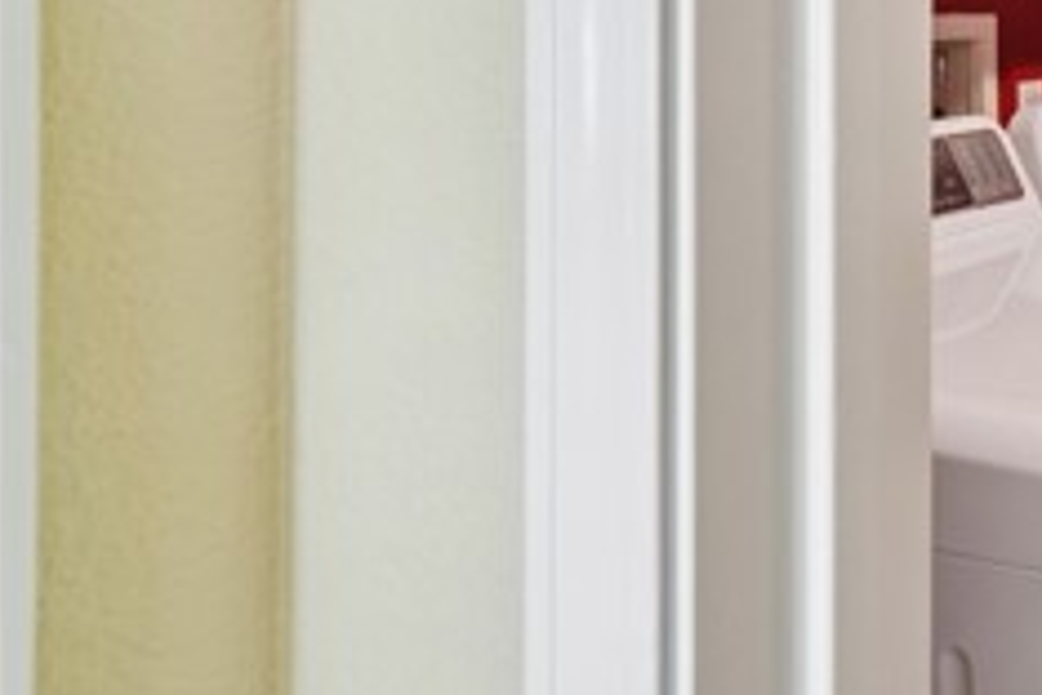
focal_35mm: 41
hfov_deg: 32.4
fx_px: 1187
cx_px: 1421
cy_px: 9
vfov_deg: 30.5
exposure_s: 1/2
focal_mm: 15
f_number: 8
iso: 400
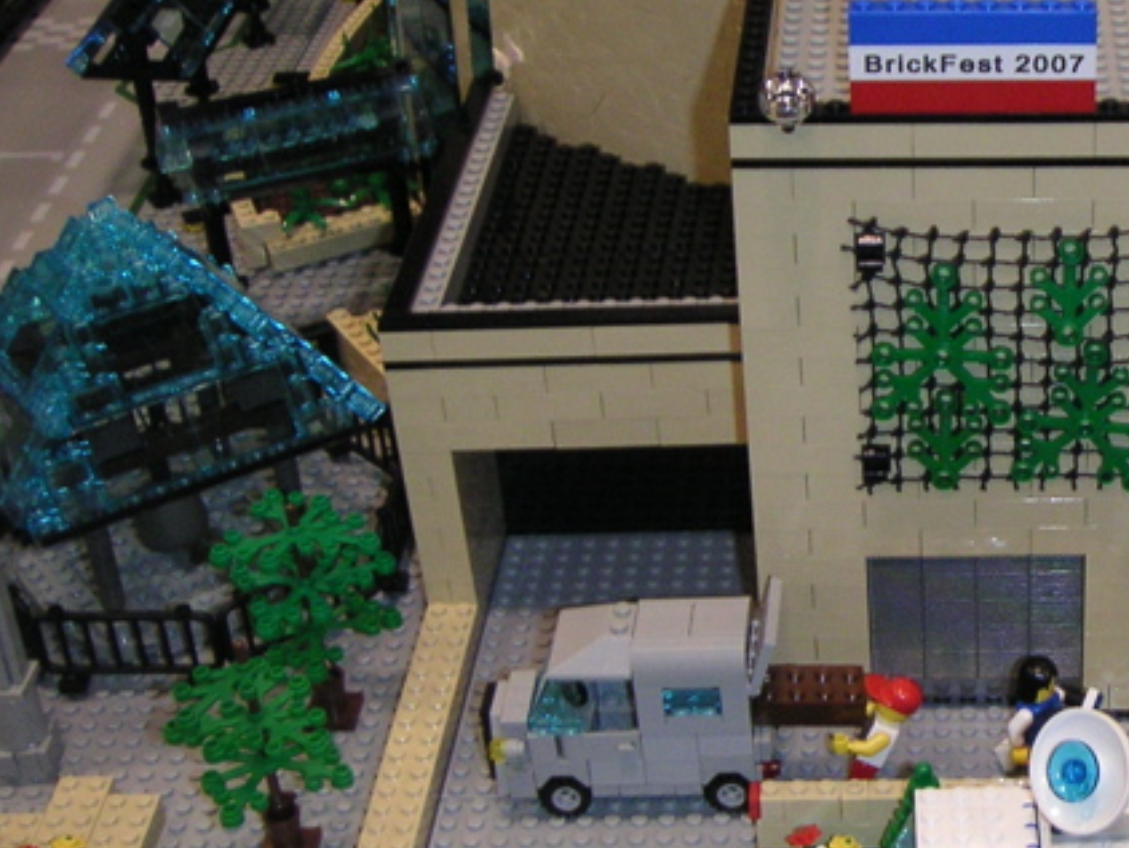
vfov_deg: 20.4
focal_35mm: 72
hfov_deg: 26.0
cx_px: 1043
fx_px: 2350
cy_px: 506
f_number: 2.8
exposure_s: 1/45
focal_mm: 6
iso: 160
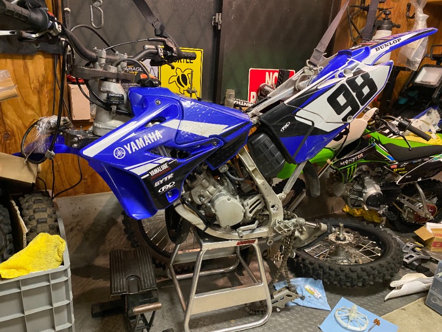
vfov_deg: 53.1
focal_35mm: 26
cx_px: 221
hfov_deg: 67.3
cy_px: 166
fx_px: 332
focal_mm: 4.25
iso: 500
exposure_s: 1/33
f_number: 1.8
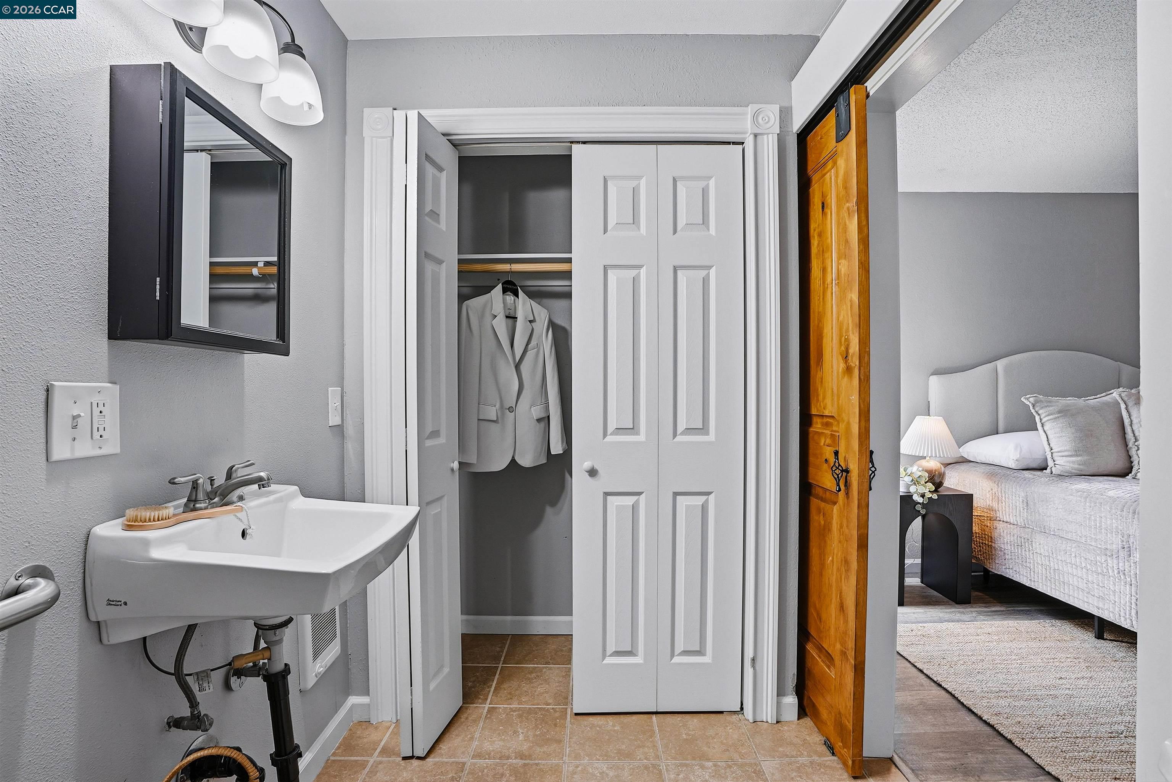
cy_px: 391
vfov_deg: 73.8
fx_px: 521
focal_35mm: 16
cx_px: 586
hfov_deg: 96.7
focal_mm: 16
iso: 250
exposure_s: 1/80
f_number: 8
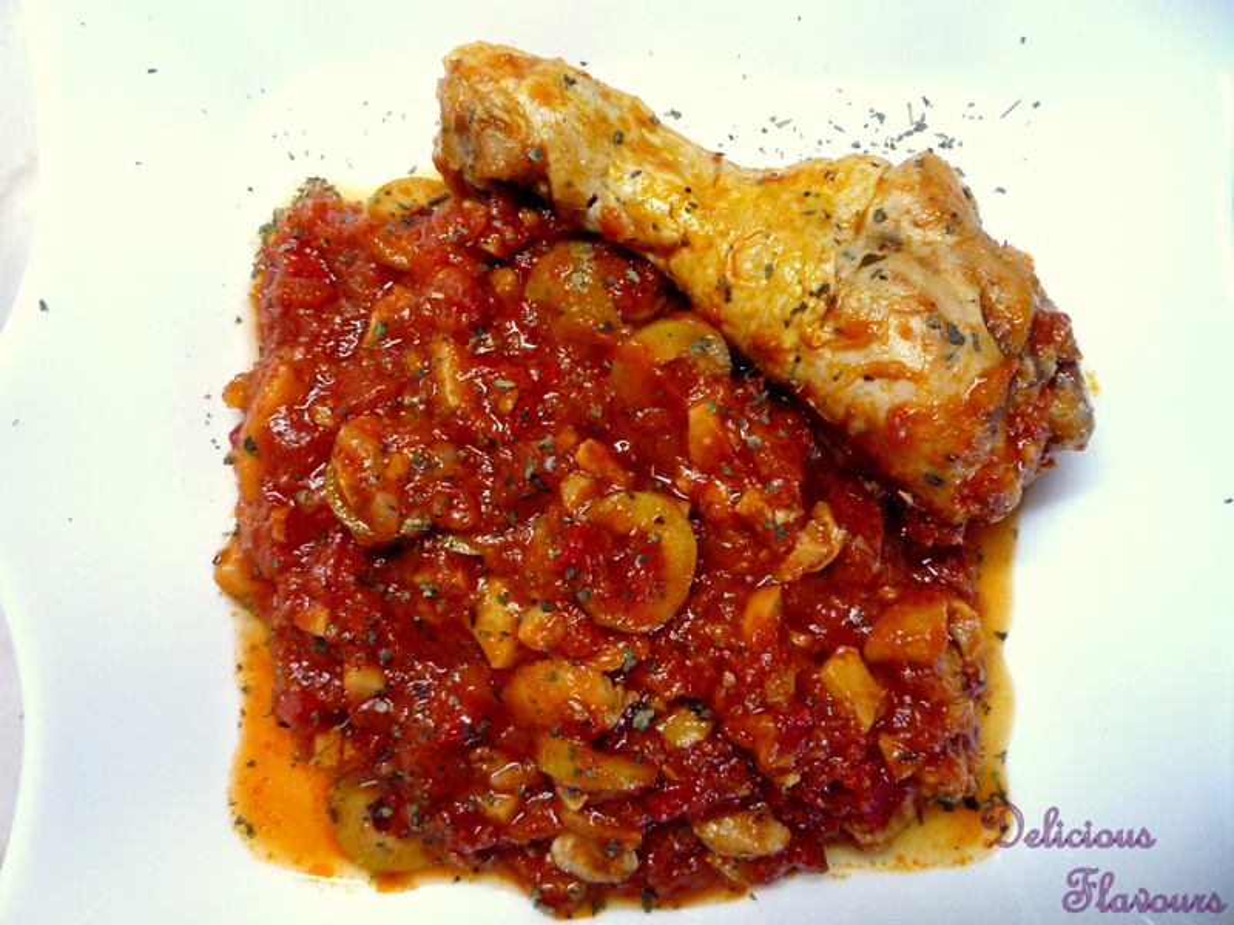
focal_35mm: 30
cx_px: 617
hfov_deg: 60.0
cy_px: 462
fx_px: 1069
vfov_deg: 46.8
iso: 400
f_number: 3.3
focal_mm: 5.2
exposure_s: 1/30
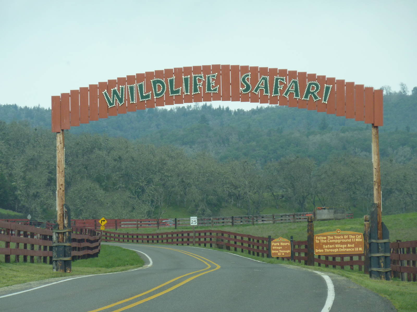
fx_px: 2036
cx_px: 208
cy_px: 156
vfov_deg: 8.8
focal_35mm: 169
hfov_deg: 11.7
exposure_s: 1/500
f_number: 4.5
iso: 125
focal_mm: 27.8
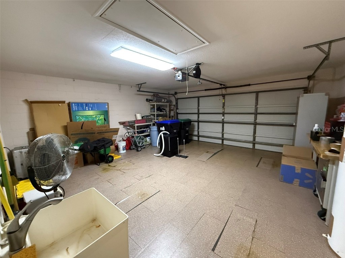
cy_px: 129
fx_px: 140
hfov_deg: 102.1
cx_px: 172
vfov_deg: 85.7
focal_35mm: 14
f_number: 2.2
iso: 800
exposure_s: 1/60
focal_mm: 2.22
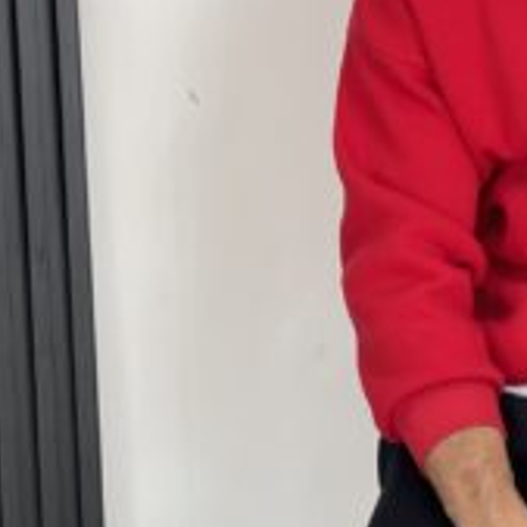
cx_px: 527
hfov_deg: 10.6
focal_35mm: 163
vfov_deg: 10.6
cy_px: 6
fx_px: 2808
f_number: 2
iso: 25
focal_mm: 6
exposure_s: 1/100
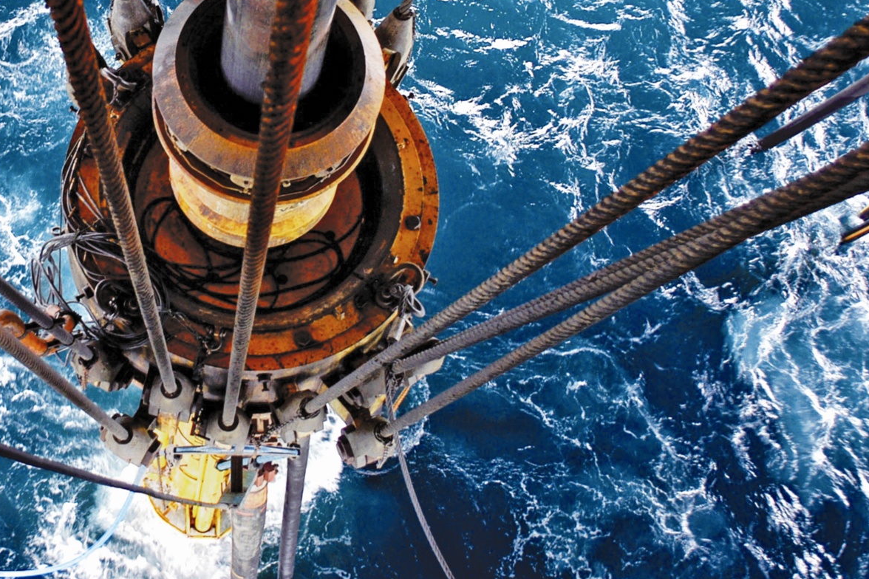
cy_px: 100
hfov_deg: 28.7
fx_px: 1665
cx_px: 197
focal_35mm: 69
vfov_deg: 19.5
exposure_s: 1/40
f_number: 2.8
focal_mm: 24
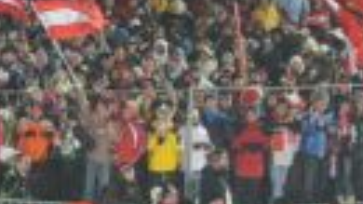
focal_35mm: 650
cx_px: -371
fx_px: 6254
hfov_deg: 3.3
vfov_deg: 1.9
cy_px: -271
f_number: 2.8
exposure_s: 1/200
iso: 1250
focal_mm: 90
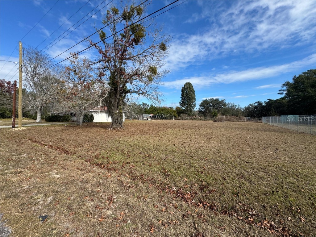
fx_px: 128
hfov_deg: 102.1
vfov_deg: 85.7
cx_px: 158
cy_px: 118
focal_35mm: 14
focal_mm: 2.22
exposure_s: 1/1506
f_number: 2.2
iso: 50
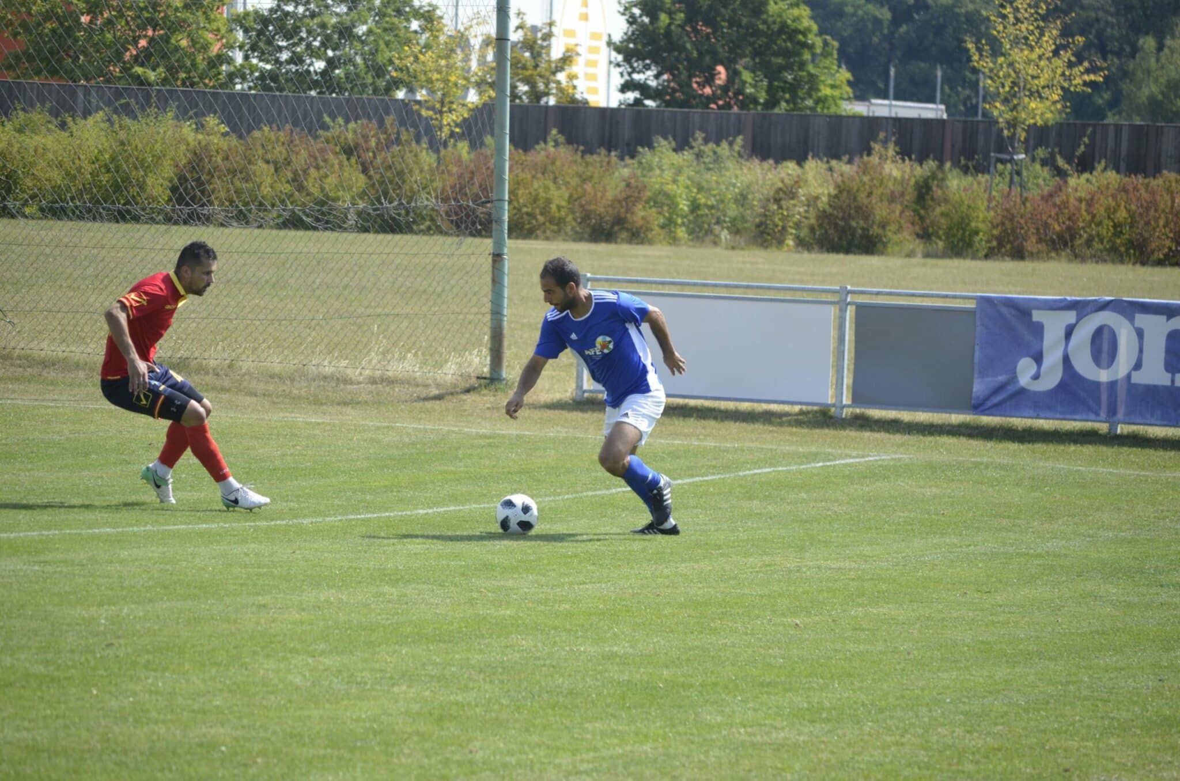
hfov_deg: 11.3
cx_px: 590
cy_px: 390
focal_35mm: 183
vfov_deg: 7.5
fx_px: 5985
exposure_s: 1/1250
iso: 400
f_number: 5.6
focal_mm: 122
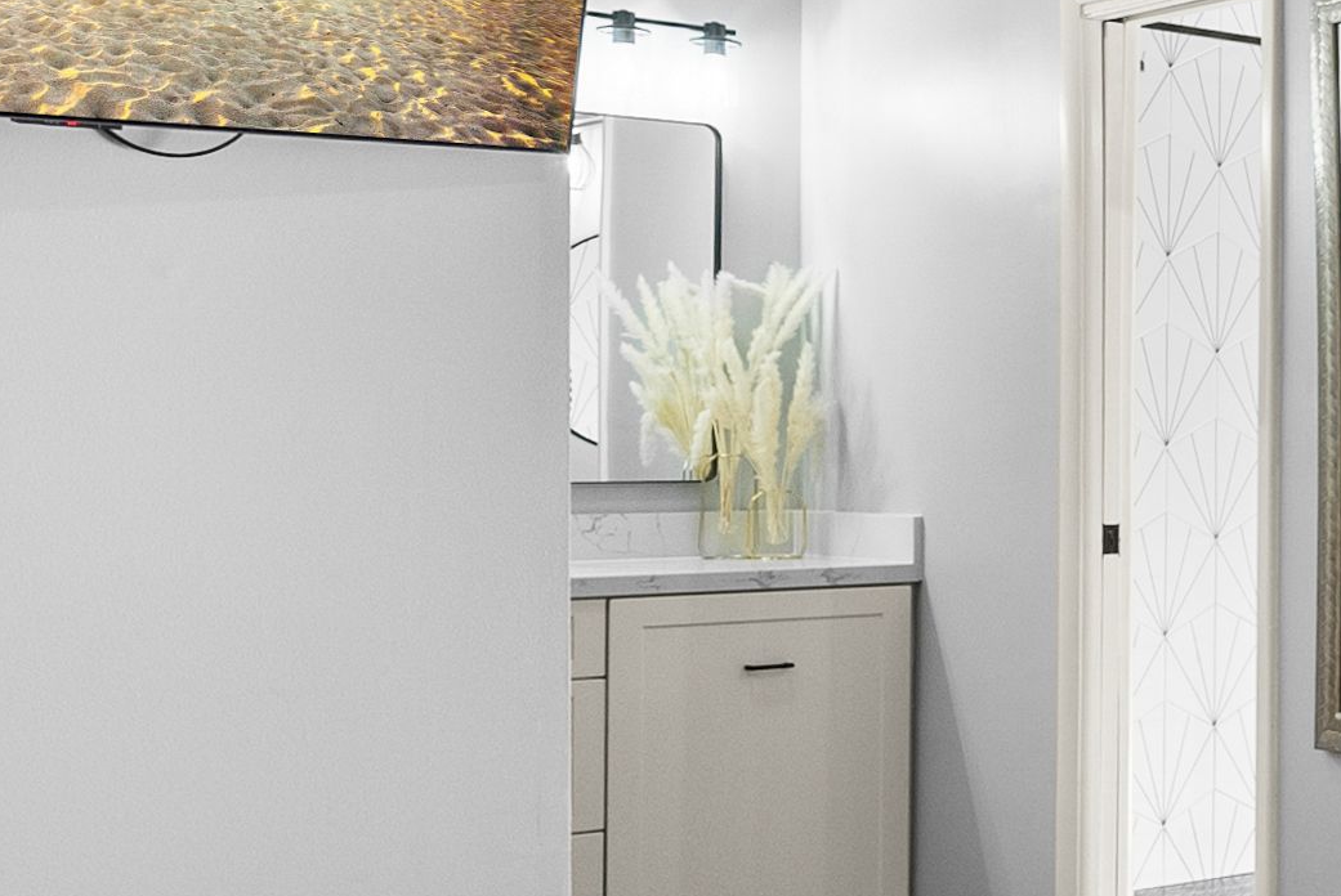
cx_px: 2080
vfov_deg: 22.9
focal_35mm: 57
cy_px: 884
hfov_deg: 25.2
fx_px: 2125
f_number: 8
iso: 400
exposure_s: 1/40
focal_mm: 14
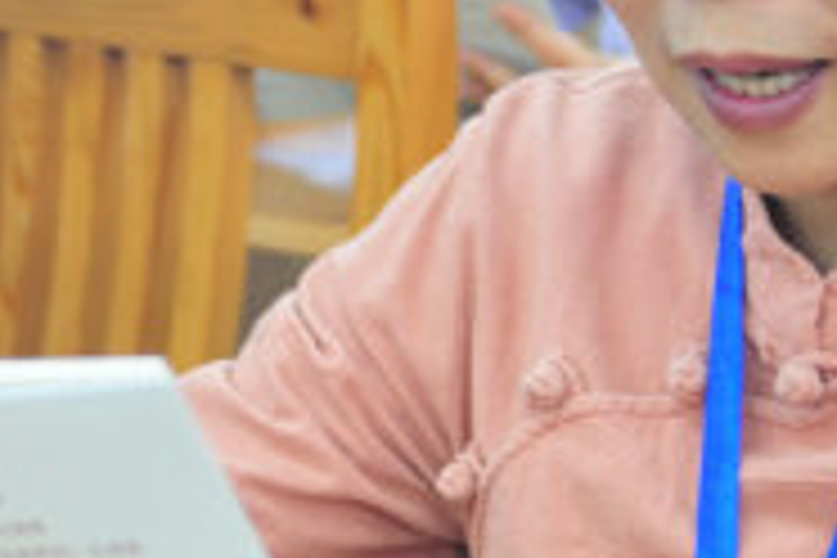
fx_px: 4138
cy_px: 126
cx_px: 567
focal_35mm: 178
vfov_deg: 7.7
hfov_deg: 11.5
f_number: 2.8
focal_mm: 32
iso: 200
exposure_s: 1/30
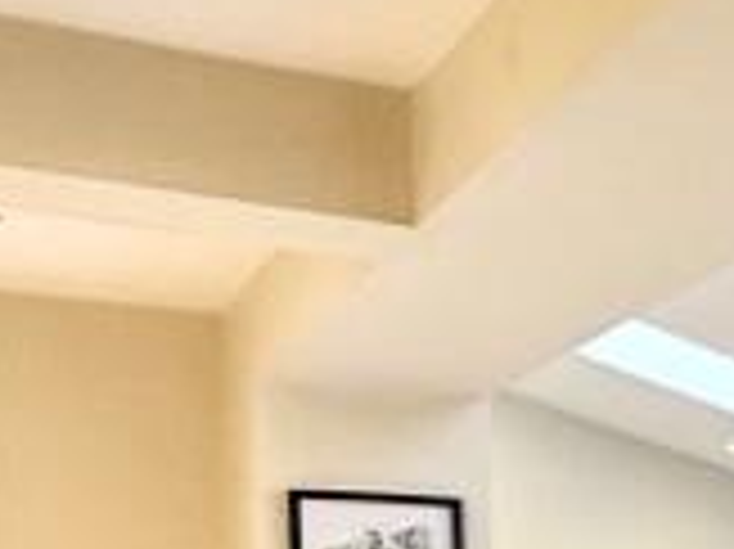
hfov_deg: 16.5
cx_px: 1500
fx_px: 1865
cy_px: 770
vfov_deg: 15.7
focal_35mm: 88
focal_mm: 2.22
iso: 64
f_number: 2.2
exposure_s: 1/100
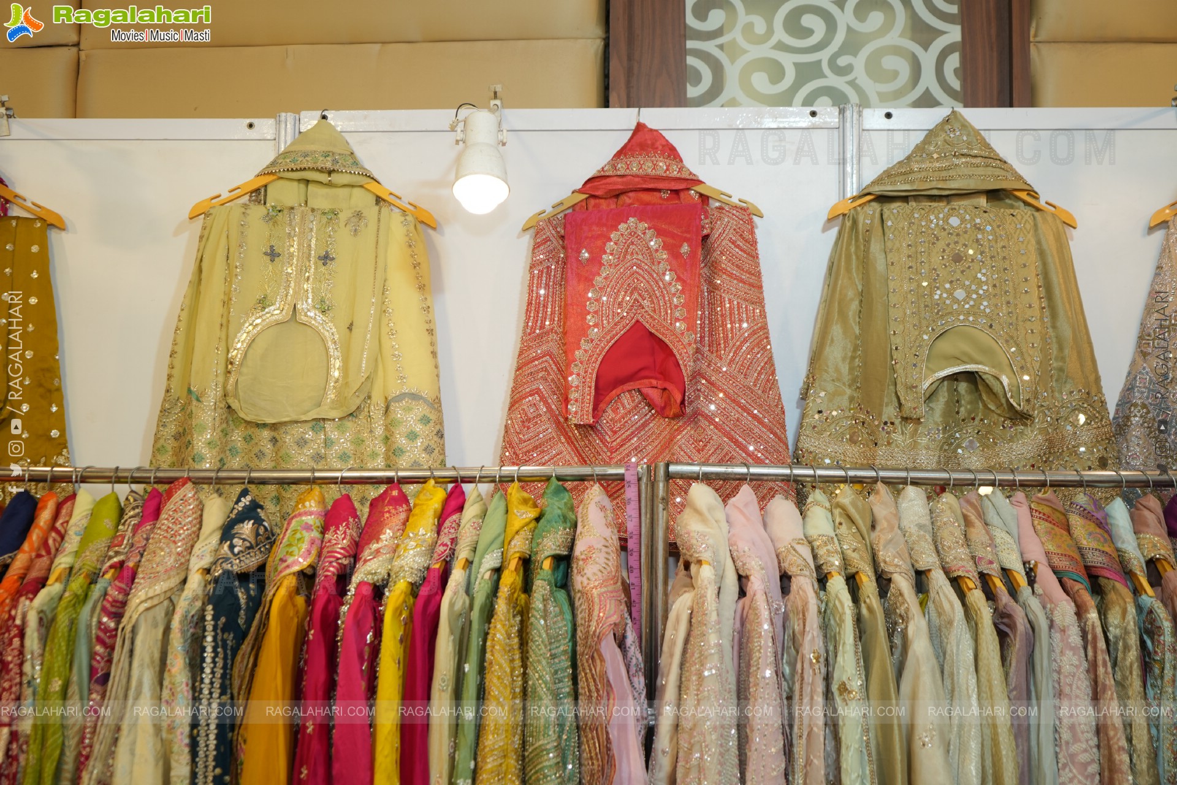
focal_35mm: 45
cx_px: 588
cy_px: 392
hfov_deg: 43.6
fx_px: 1471
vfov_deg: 29.9
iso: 400
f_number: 5
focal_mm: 45
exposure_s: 1/160
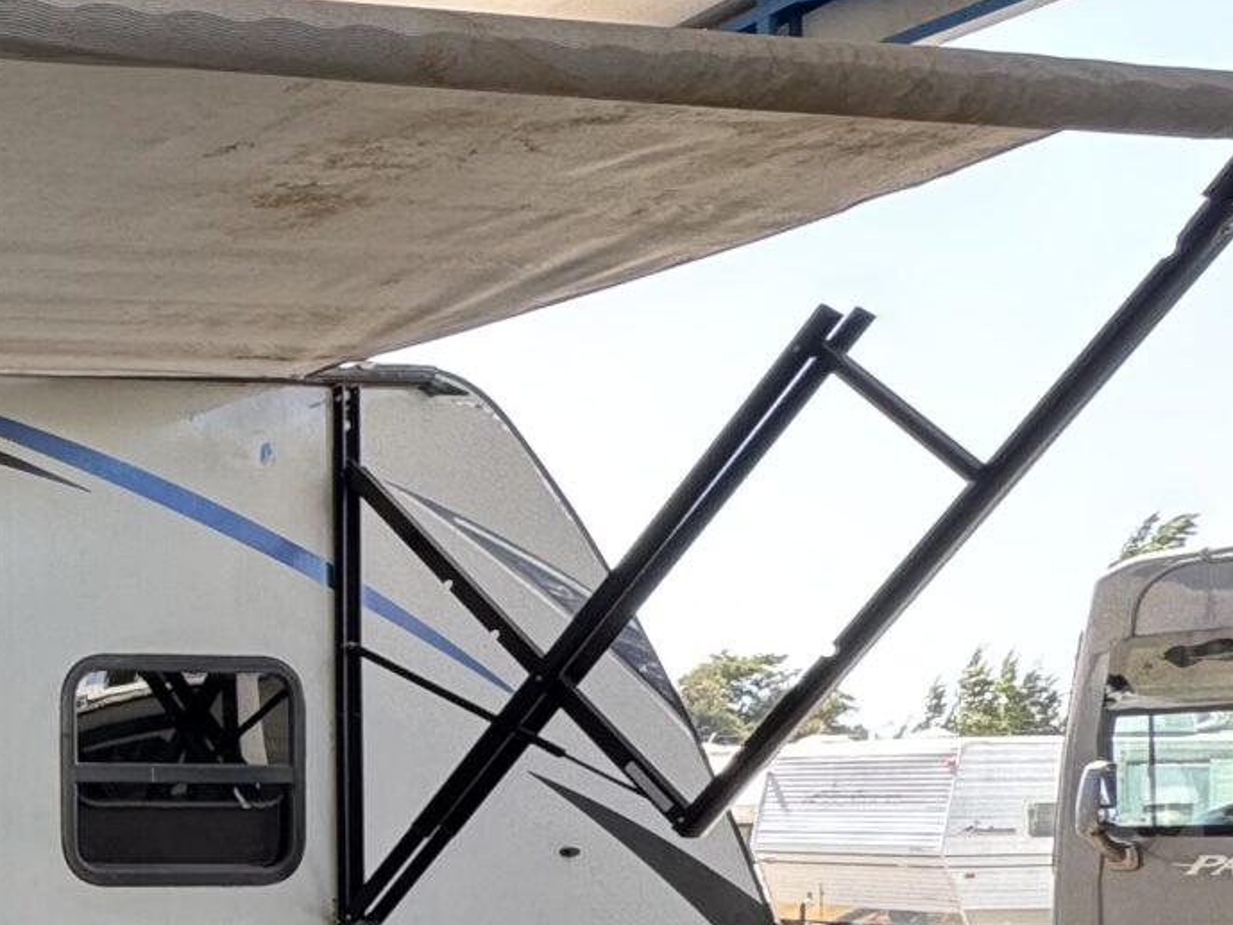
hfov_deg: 24.0
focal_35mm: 52
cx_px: -825
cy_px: 839
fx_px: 1853
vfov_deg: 27.0
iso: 64
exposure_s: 1/99
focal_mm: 2.22
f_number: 2.2
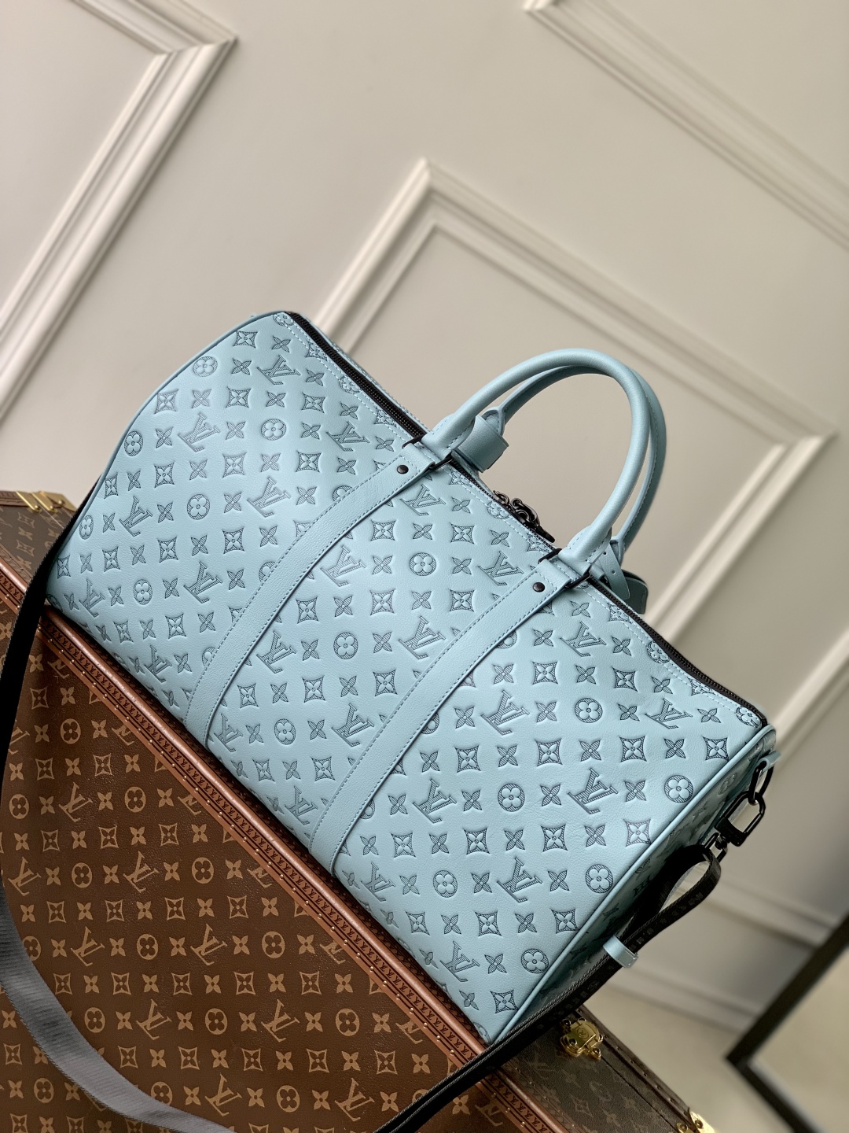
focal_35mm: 52
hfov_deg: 28.0
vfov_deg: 36.8
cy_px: 566
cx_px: 424
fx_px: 1700
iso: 40
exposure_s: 1/122
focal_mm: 6
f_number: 2.4
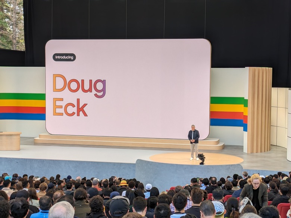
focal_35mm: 49
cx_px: 146
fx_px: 412
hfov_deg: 38.9
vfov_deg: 29.7
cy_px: 109
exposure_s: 1/577
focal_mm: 4.53
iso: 62
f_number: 1.7
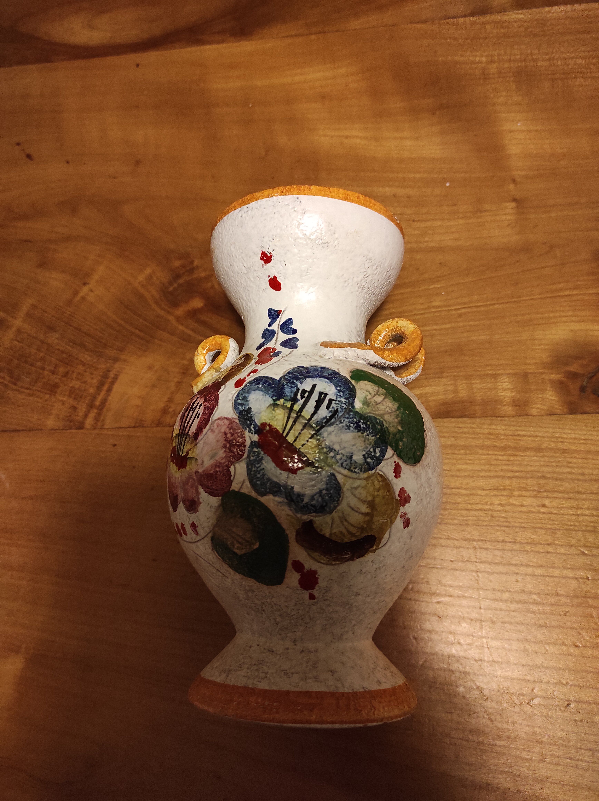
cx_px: 300
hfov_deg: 54.8
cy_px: 400
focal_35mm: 25
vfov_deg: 69.4
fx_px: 578
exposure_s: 1/33
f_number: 1.89
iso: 733
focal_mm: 5.43
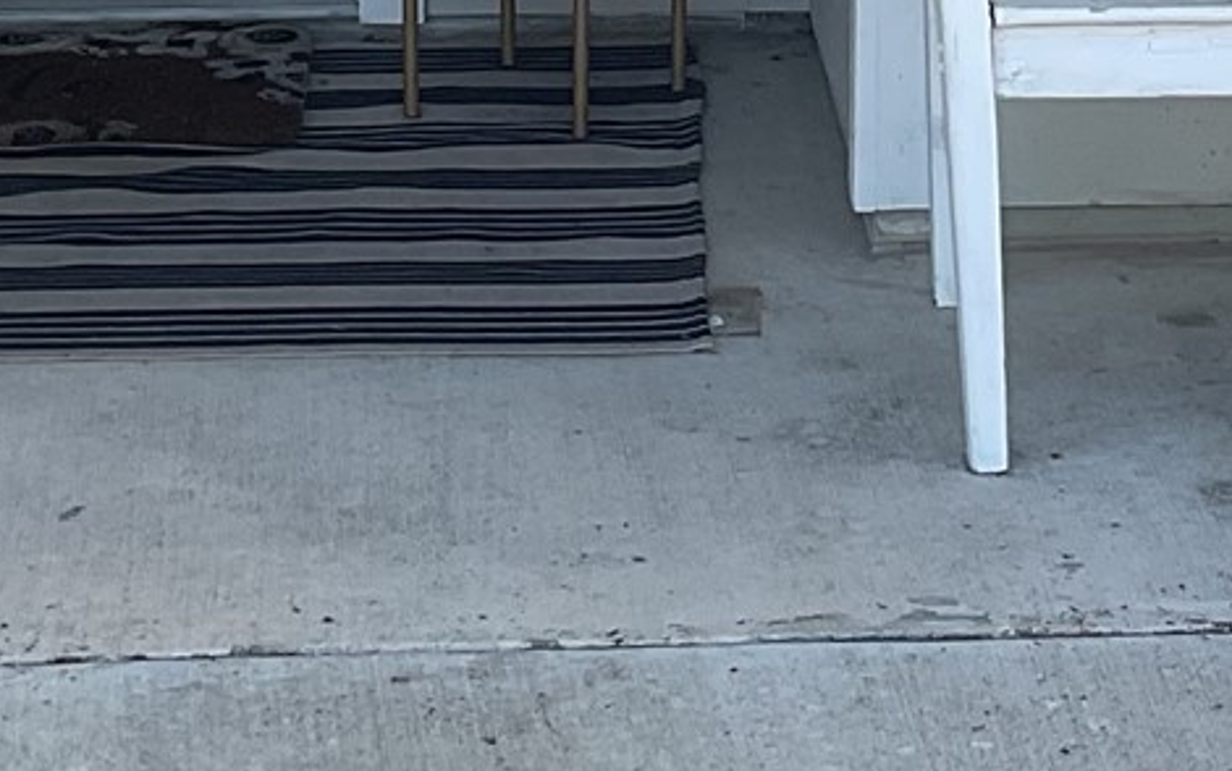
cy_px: -569
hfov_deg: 15.5
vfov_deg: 9.4
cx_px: 967
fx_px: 4500
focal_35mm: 134
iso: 16
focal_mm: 3
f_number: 1.8
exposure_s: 1/400
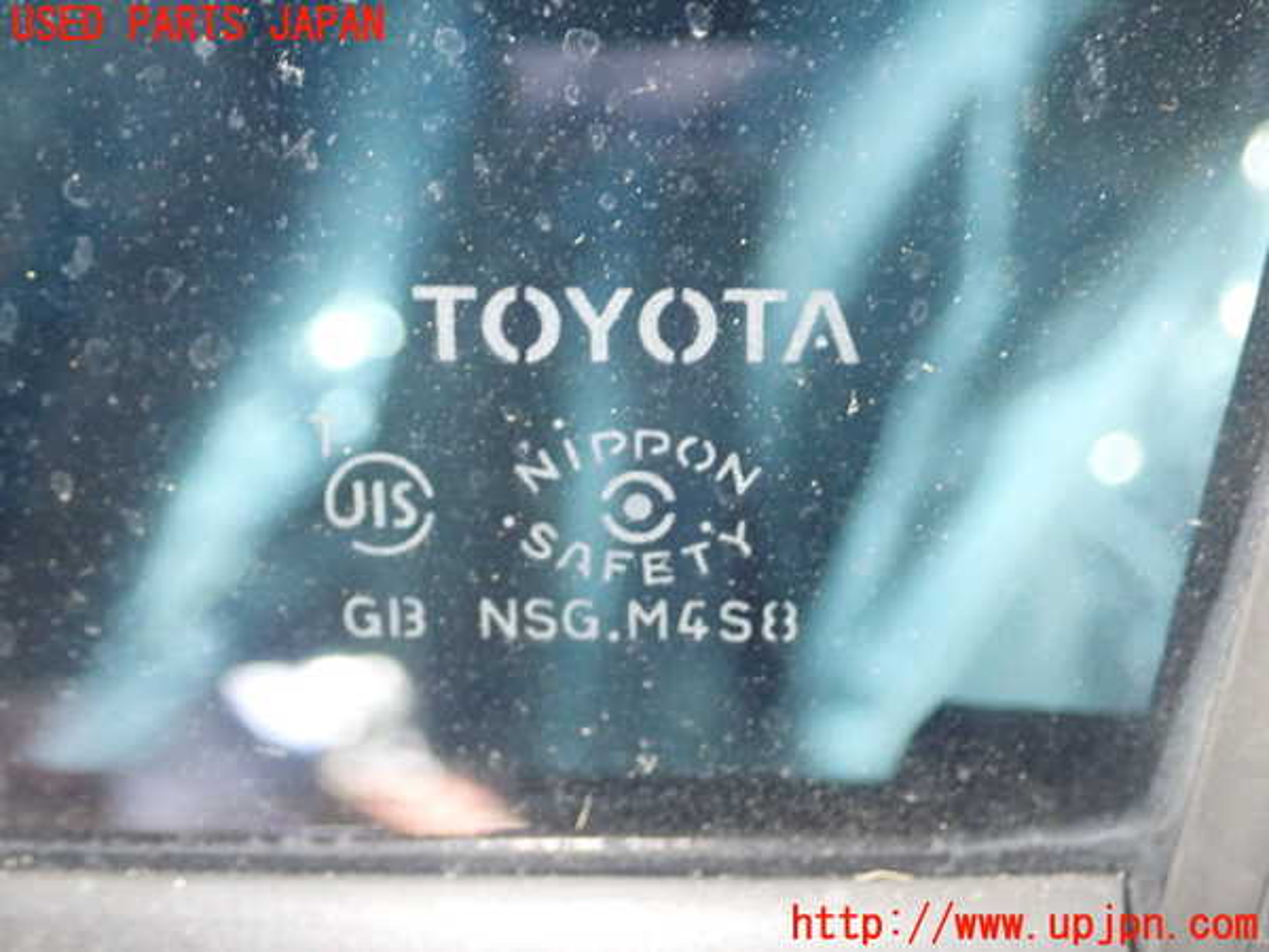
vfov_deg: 25.7
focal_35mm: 57
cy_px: 476
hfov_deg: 33.8
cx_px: 634
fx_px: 2090
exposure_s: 1/13
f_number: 3.5
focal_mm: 10.29
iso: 1000
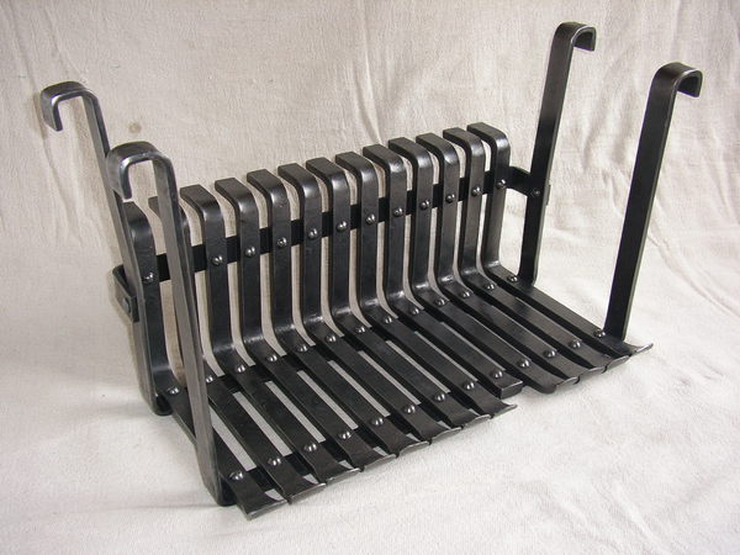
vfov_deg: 32.9
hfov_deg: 42.9
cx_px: 370
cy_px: 278
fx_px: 941
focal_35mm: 44
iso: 100
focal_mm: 6.9
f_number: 3
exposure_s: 1/80
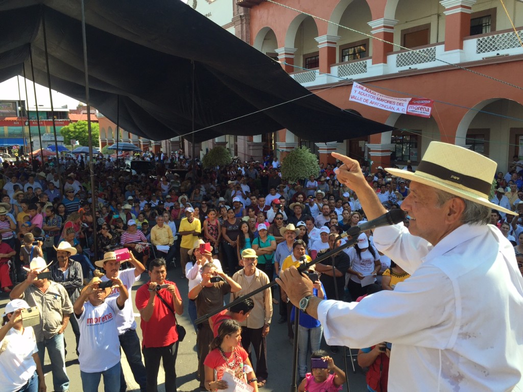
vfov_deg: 48.2
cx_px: 262
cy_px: 196
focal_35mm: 29
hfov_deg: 61.7
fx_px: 438
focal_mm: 4.15
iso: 32
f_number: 2.2
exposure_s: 1/460
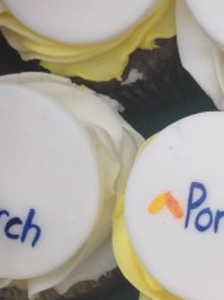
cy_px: 310
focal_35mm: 113
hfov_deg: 12.2
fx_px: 977
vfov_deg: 17.0
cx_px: 378
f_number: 2.4
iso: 50
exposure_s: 1/903
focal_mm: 4.12
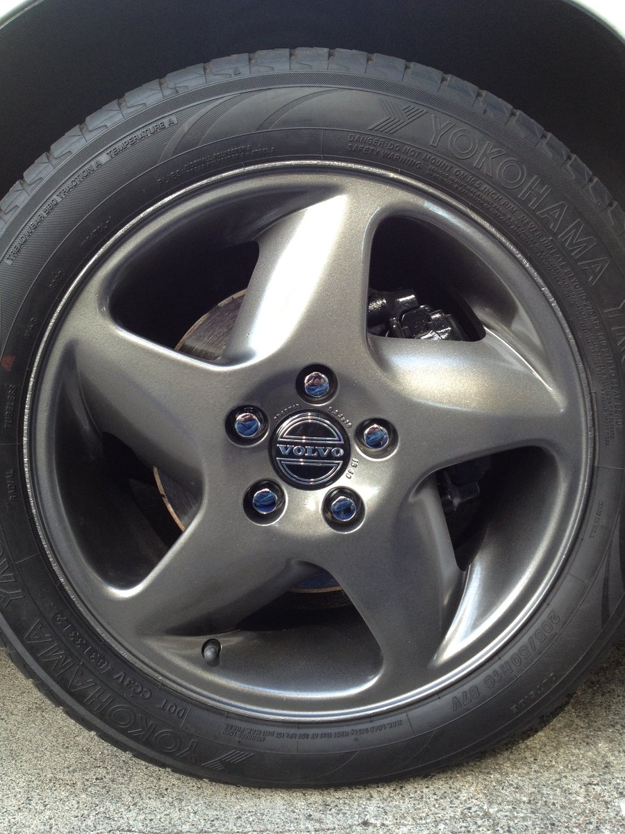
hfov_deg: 40.7
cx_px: 312
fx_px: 843
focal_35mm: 35
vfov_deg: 52.6
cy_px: 417
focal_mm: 4.28
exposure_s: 1/120
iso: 80
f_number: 2.4
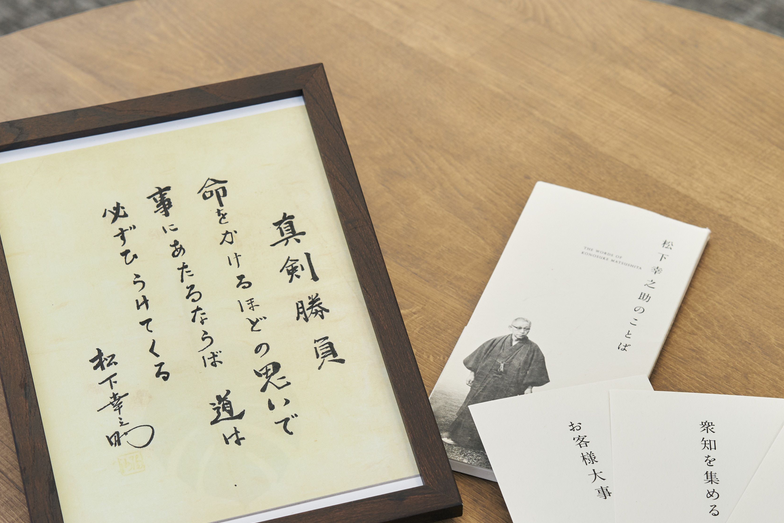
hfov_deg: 20.6
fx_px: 2156
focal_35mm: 99
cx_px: 436
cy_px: 411
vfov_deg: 13.8
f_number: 5.6
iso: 400
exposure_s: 1/100
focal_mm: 55
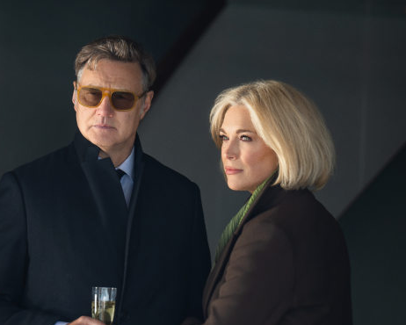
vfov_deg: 3.4
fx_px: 5422
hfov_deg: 4.3
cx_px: 117
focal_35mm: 451
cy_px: 302
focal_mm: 185
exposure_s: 1/200
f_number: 3.5
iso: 100
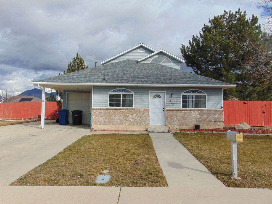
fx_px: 204
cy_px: 103
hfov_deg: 67.3
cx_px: 133
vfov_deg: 53.0
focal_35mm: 26
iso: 80
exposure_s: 1/250
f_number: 7.7
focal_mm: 4.5
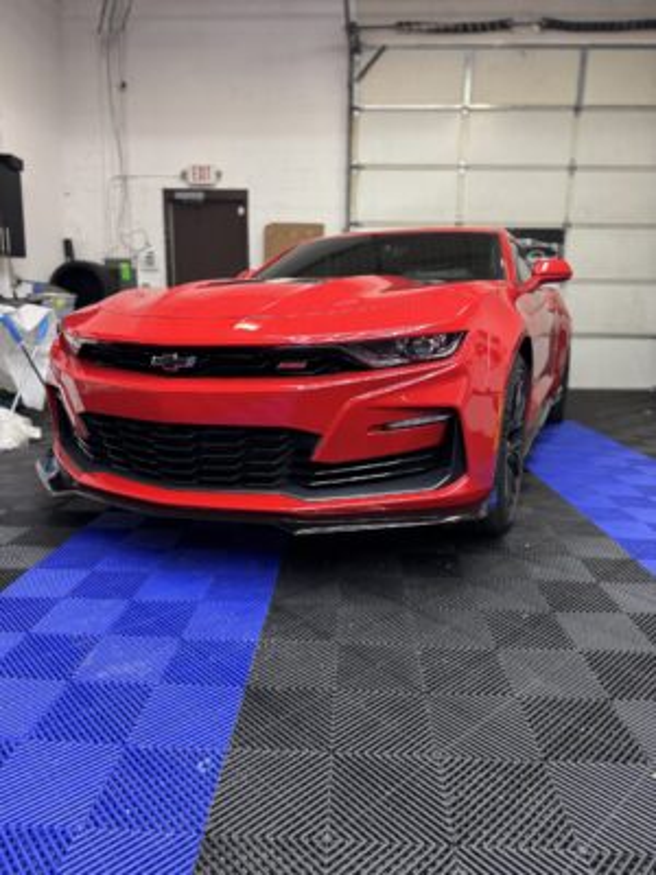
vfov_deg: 71.6
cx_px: 328
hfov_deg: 56.8
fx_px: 606
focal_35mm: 24
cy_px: 438
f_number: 1.78
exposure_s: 1/60
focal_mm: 6.76
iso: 250
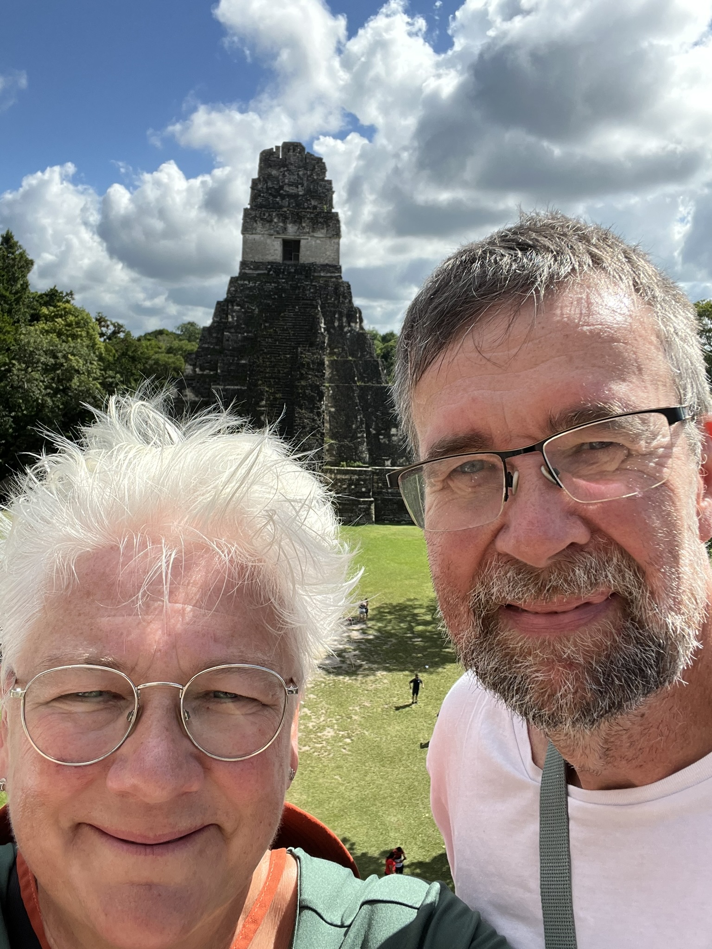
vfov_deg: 60.0
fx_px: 823
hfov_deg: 46.8
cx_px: 356
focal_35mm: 30
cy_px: 474
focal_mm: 2.71
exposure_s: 1/525
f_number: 2.2
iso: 32
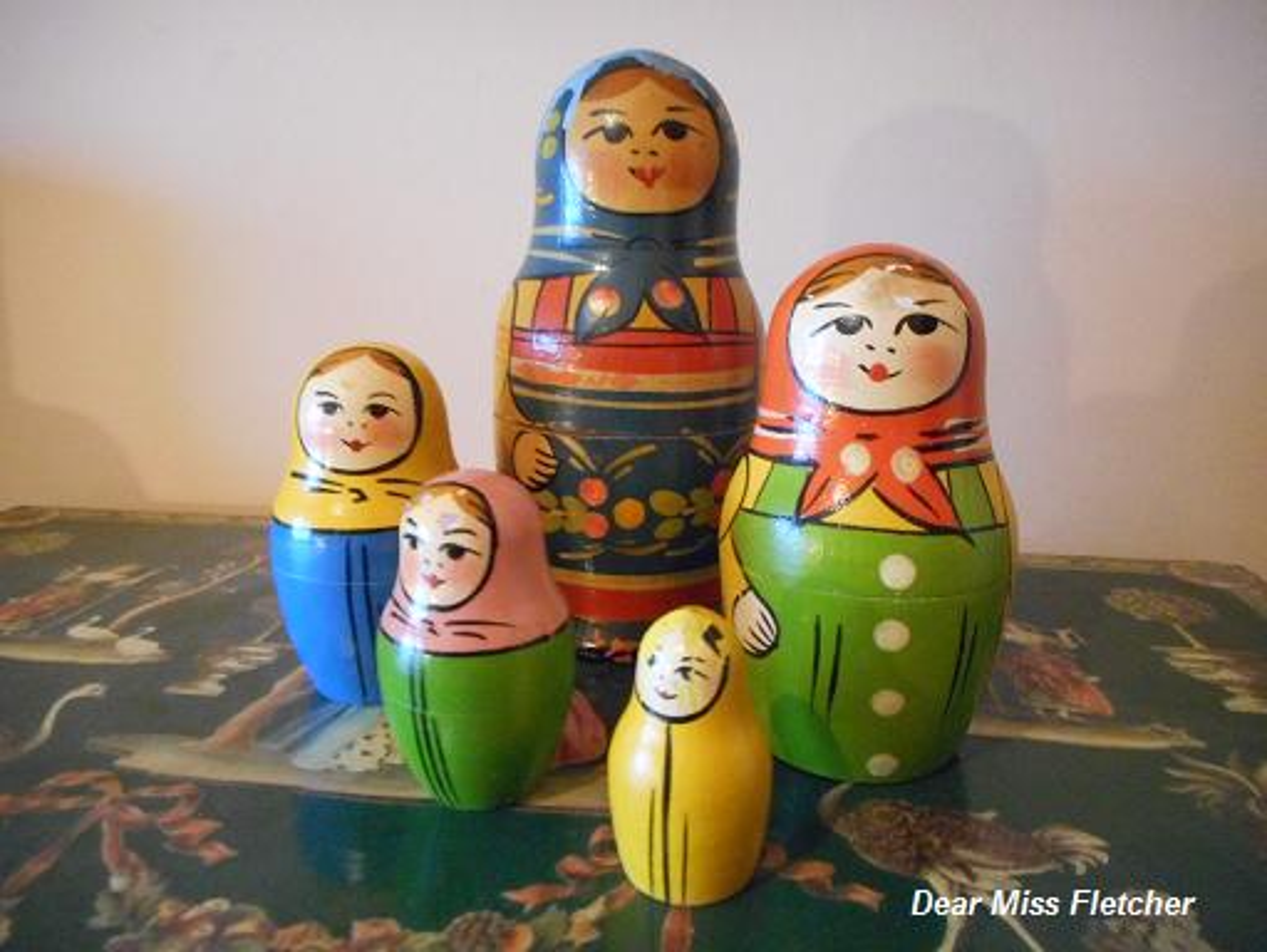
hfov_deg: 69.4
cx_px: 634
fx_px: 916
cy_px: 476
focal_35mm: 25
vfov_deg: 54.9
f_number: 3.7
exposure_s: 1/6
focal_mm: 4.5
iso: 800
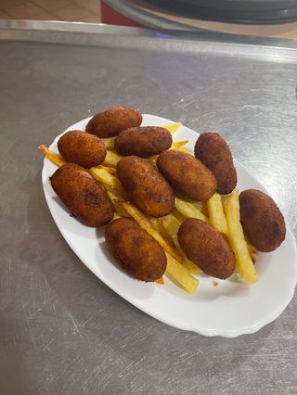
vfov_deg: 67.3
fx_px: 297
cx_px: 148
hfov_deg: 53.1
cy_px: 198
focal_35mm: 26
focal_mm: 5.1
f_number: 1.6
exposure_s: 1/50
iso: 160
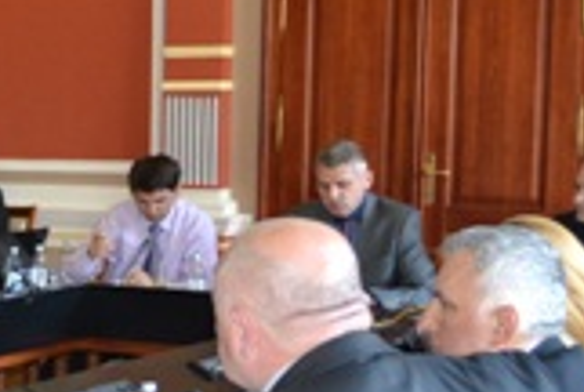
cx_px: -261
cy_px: 347
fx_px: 1739
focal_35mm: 107
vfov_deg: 12.8
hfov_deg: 17.4
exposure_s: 1/60
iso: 1250
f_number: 3.5
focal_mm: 18
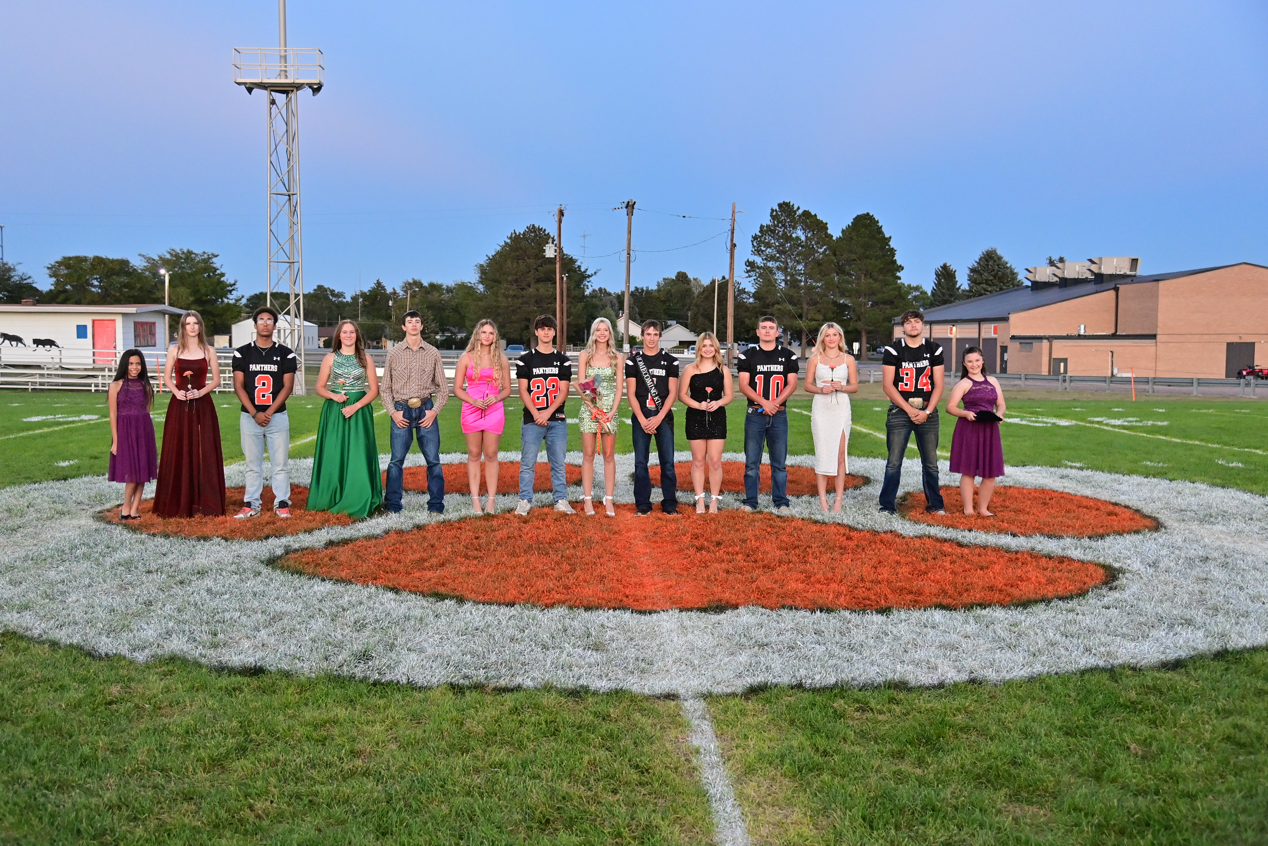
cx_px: 607
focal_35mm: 37
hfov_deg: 51.9
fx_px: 1303
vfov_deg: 35.9
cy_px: 413
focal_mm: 35
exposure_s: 1/250
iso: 3600
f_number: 4
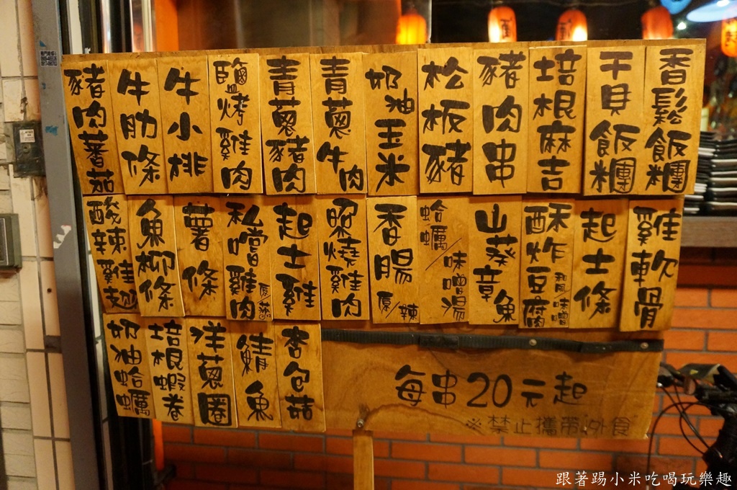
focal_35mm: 24
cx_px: 368
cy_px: 245
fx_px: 491
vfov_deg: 53.0
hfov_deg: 73.8
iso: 3200
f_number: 3.5
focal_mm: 16
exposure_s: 1/40
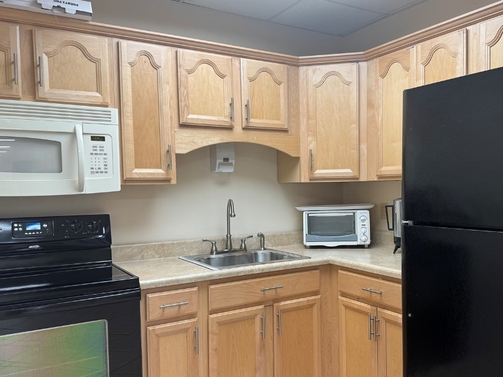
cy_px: 205
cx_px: 301
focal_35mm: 31
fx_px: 451
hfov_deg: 57.9
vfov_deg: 45.4
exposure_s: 1/60
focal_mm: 6.76
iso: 125
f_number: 1.78
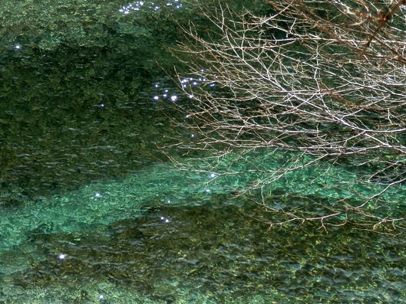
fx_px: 1560
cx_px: 196
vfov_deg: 11.2
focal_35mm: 133
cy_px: 151
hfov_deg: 14.8
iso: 80
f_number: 4.8
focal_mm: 15.8
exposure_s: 1/250
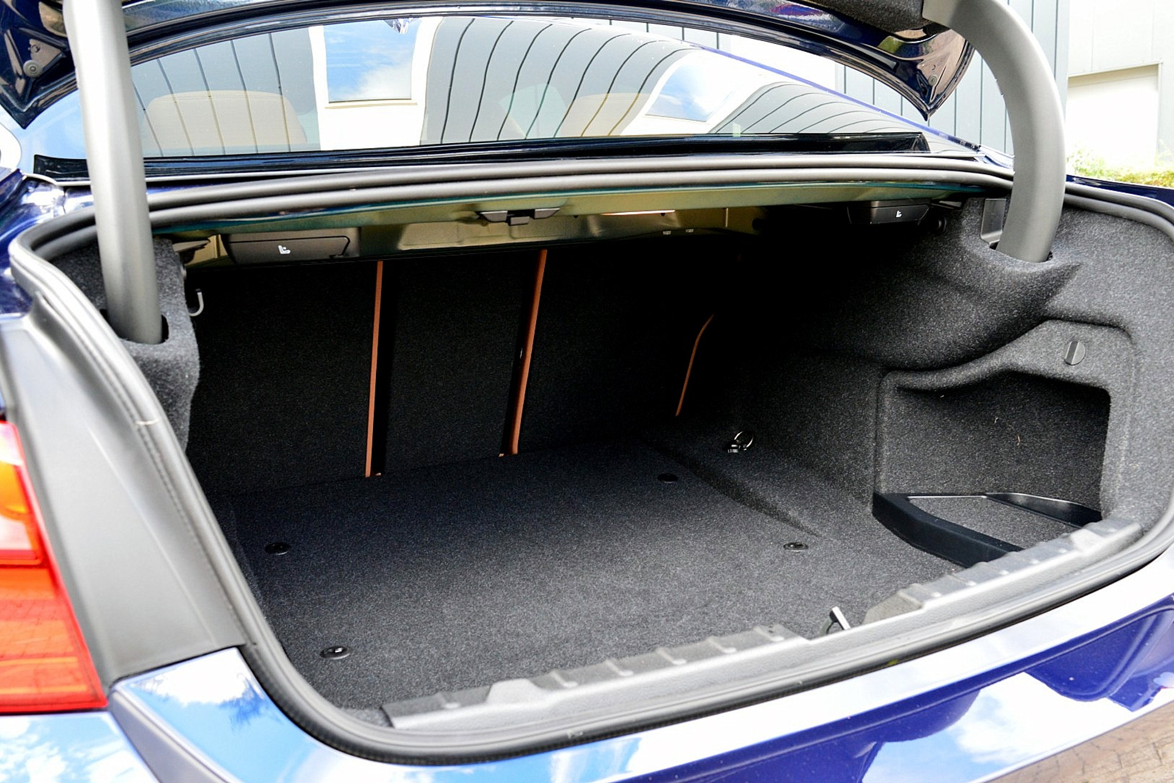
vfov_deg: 41.7
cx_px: 587
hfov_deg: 59.5
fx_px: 1027
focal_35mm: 32
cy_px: 392
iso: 800
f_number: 7.1
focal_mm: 21
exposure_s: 1/60
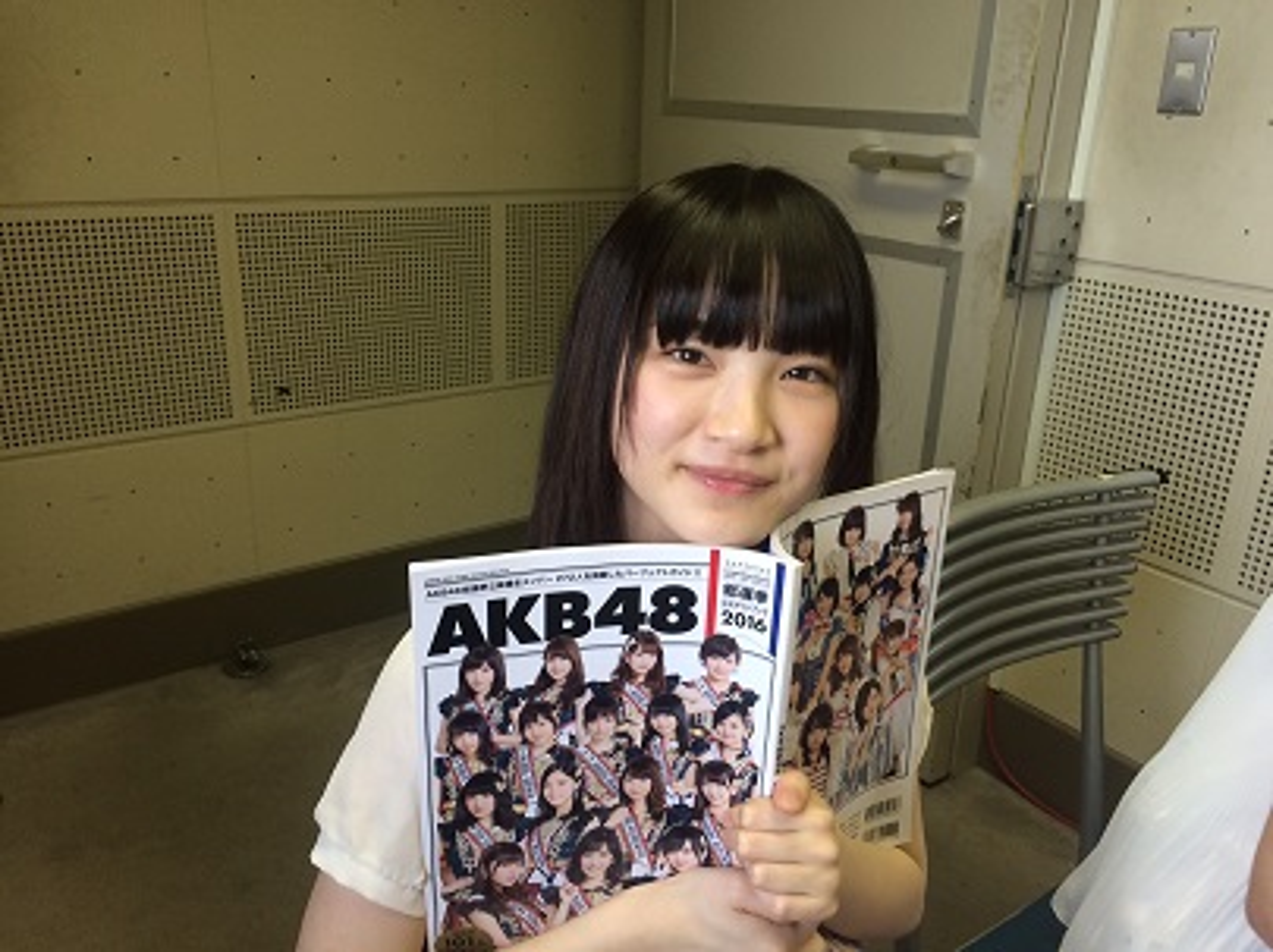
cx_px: 636
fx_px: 1066
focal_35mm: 29
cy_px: 476
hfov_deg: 61.7
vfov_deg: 48.2
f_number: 2.2
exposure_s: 1/33
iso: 50
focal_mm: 4.15
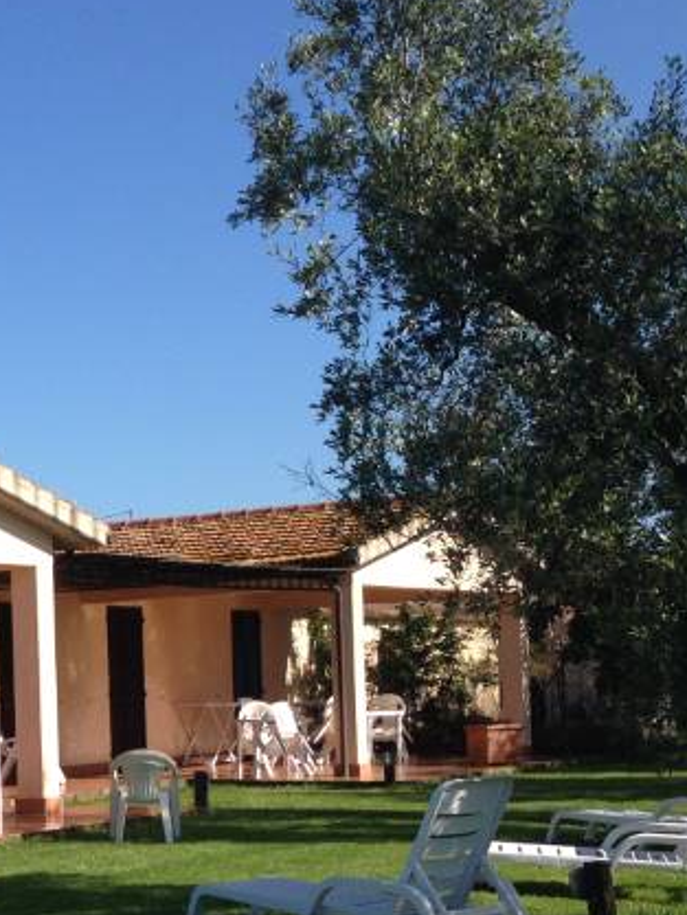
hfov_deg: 17.0
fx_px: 2142
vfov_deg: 23.7
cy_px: 746
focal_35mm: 81
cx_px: -239
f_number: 2.4
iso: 50
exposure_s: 1/1178
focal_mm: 4.12
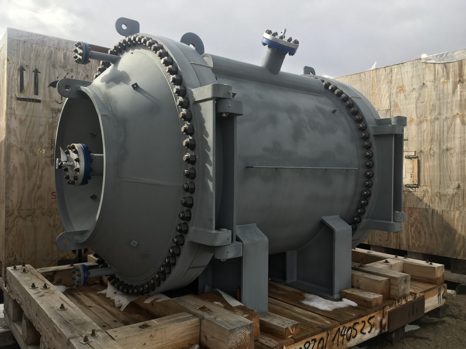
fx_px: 390
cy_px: 174
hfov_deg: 61.7
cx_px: 233
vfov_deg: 48.2
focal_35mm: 29
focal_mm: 4.15
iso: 25
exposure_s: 1/986
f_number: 2.2
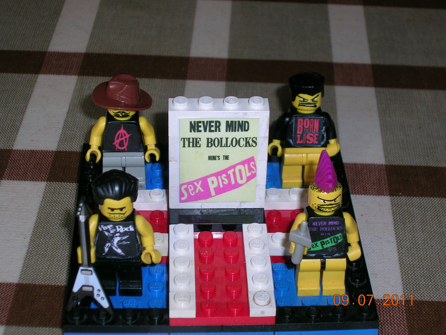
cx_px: 223
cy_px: 168
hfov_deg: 21.8
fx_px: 1160
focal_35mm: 90
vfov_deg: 16.4
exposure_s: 1/60.1
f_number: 4.3
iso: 50
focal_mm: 13.6
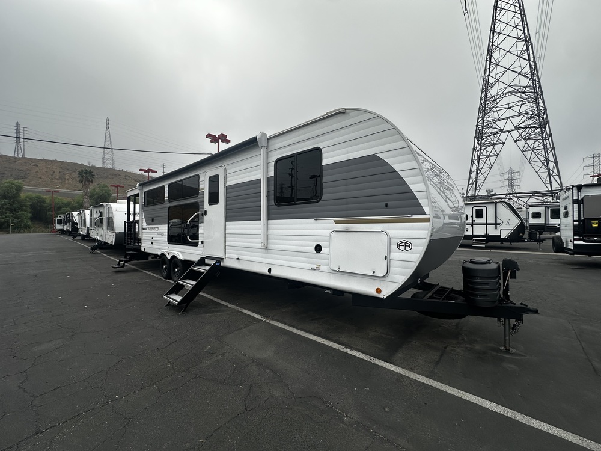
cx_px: 300
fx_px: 243
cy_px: 226
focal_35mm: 14
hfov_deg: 102.1
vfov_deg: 85.7
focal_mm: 2.22
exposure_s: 1/1618
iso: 50
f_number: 2.2
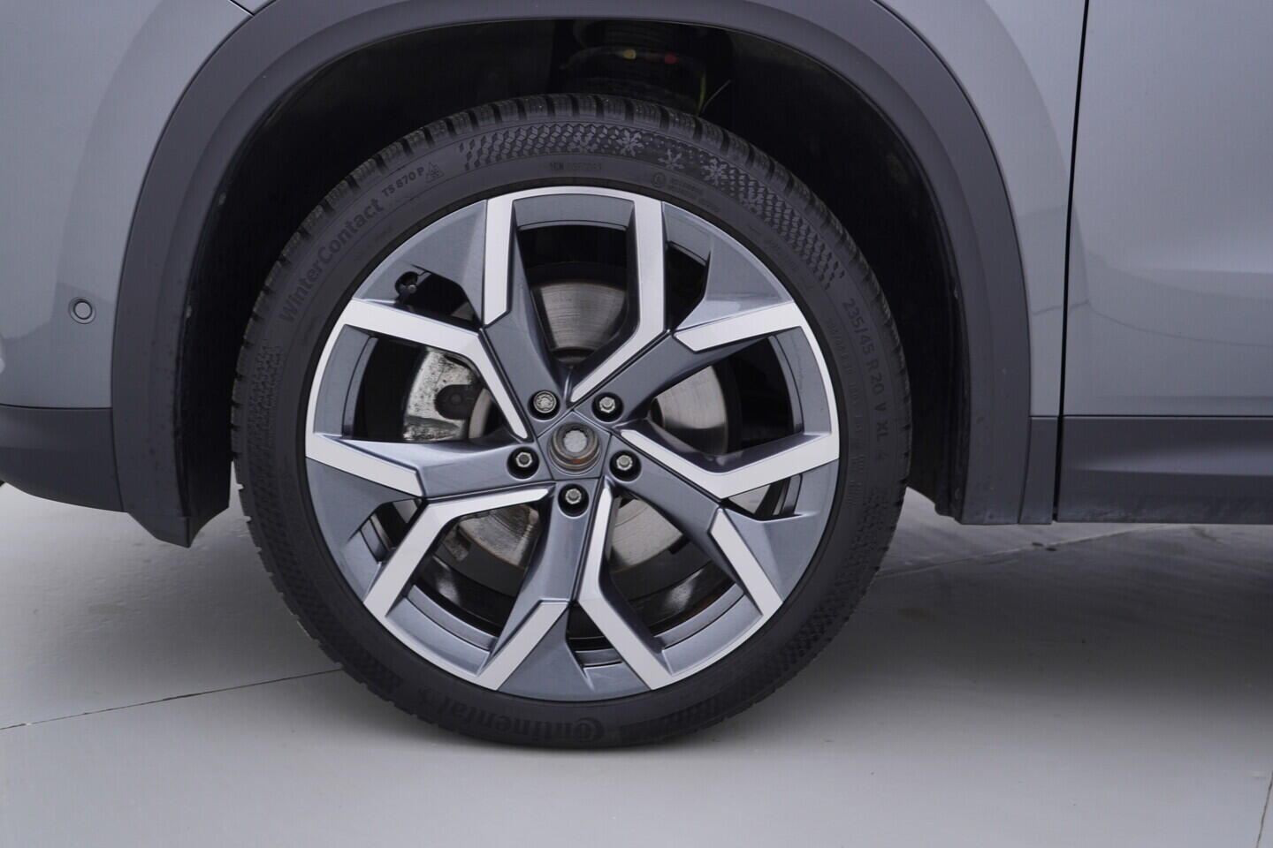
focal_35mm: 36
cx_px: 636
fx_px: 1273
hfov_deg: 53.1
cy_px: 424
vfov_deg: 36.9
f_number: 3.2
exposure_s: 1/50
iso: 125
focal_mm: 24
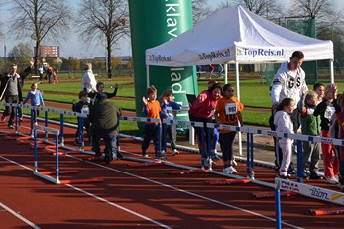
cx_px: 87
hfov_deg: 24.2
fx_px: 793
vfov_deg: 16.3
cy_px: 37
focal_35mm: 83
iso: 400
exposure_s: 1/1600
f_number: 5.6
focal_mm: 32
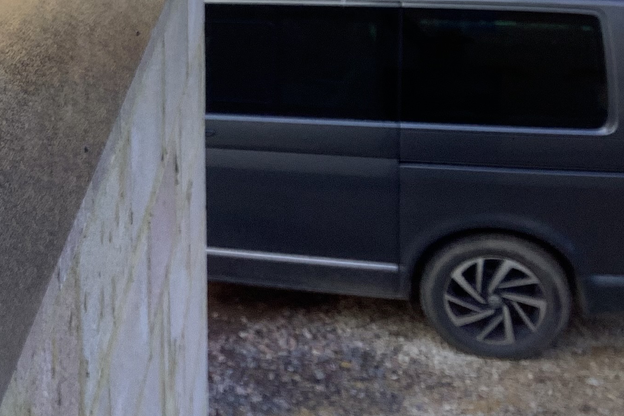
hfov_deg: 23.8
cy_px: -12
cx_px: -113
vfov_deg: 17.1
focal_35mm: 78
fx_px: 1352
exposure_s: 1/311
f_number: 2.4
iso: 25
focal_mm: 3.3
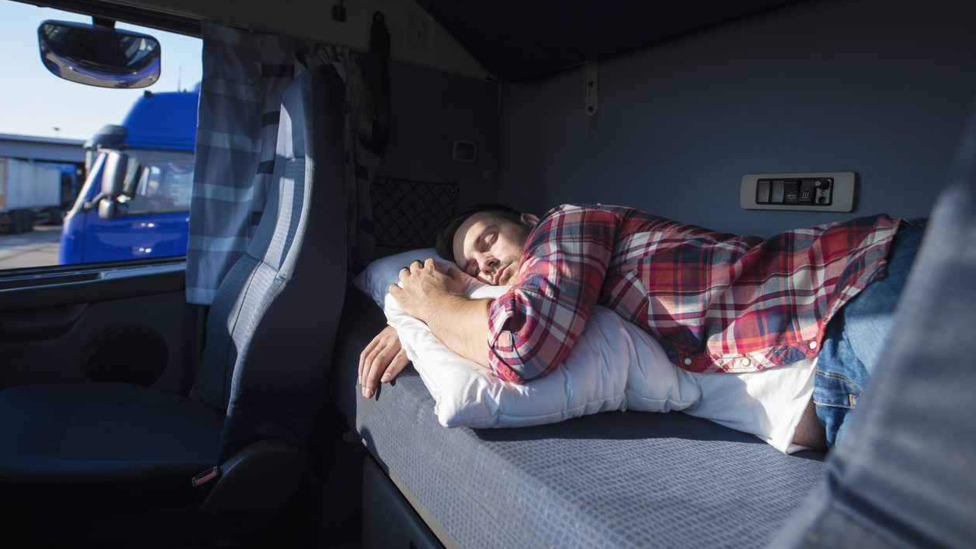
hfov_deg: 83.8
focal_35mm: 21
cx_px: 488
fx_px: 544
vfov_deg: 53.5
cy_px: 242
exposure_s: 1/500
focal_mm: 20
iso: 250
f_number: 5
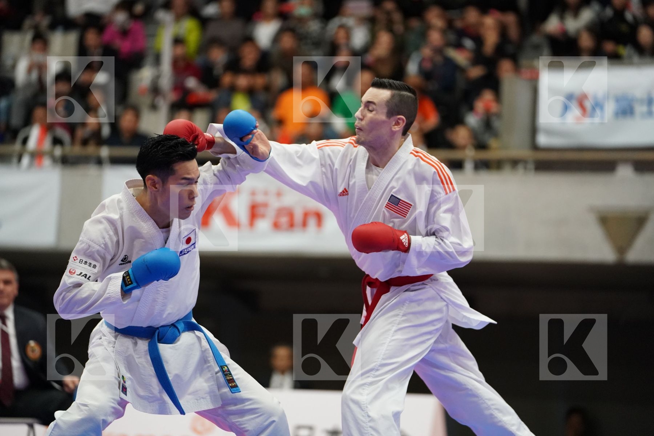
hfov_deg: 11.8
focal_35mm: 174
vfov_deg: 7.9
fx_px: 3161
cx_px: 327
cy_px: 218
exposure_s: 1/1000
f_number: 2.8
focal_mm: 174
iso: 4000
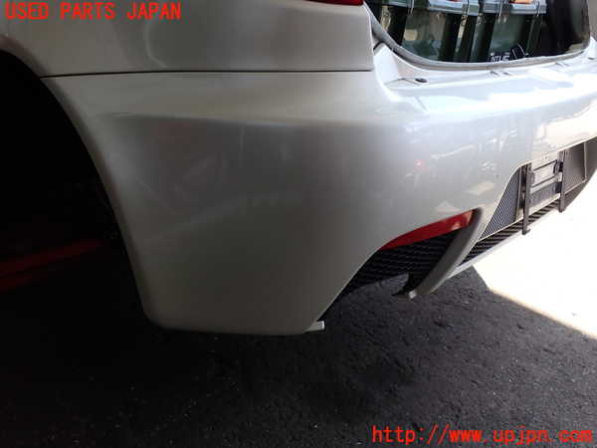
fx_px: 517
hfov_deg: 60.0
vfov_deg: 46.8
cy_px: 224
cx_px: 298
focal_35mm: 30
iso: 100
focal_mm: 5.4
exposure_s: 1/160
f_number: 3.2
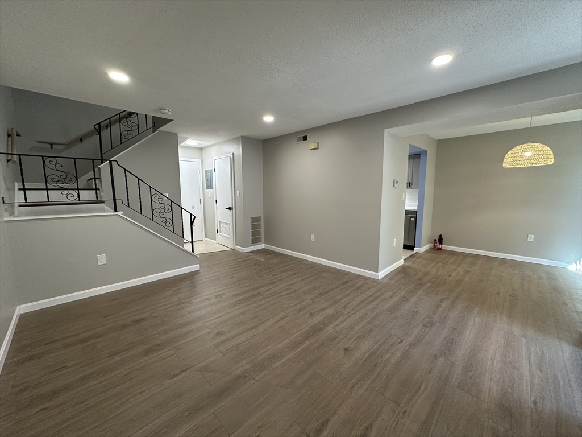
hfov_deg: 102.1
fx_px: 235
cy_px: 218
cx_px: 291
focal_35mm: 14
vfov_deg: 85.7
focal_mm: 2.22
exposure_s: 1/120
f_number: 2.2
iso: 250
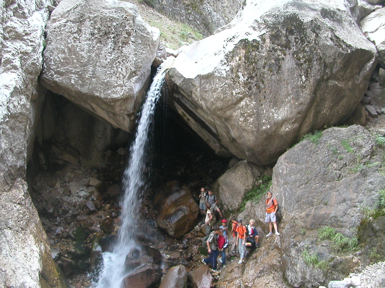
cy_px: 144
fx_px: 412
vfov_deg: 38.7
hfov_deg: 50.1
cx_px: 192
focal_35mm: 37
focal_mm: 5.6
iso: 100
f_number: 2.7
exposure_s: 1/63.2
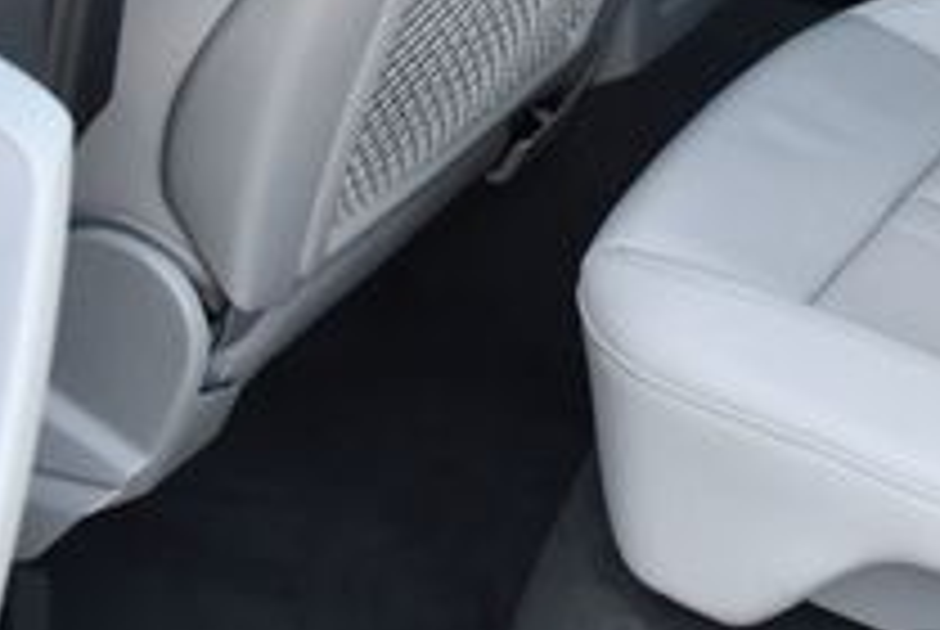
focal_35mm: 110
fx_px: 2876
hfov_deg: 18.0
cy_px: -243
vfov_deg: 12.0
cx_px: 989
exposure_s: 1/250
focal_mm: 18
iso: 500
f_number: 3.5
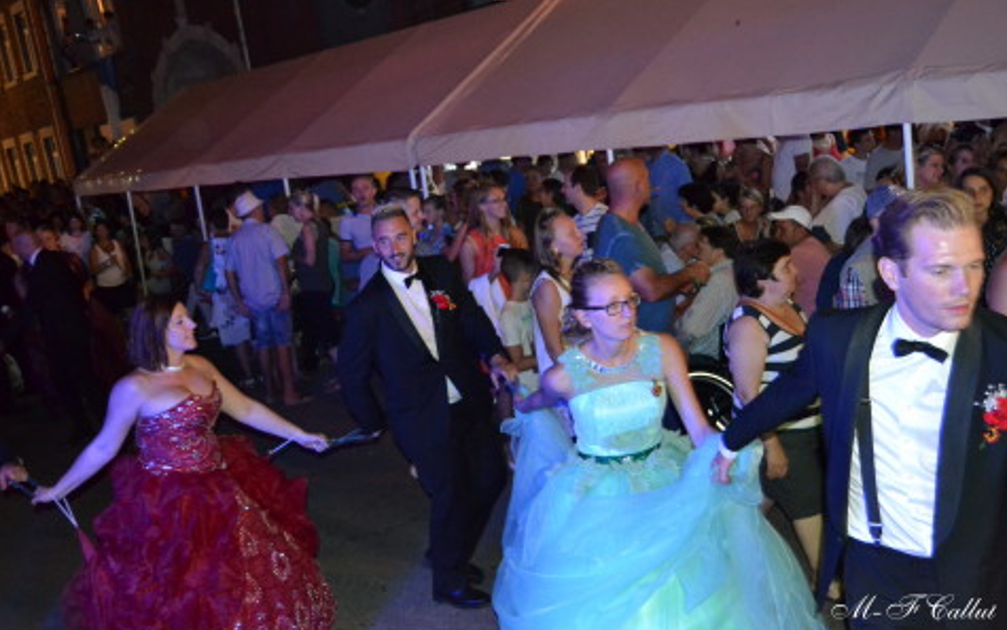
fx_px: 975
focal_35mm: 36
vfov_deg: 35.8
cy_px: 303
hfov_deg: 54.6
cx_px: 507
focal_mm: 23
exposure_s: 1/60
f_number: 3.8
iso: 3200
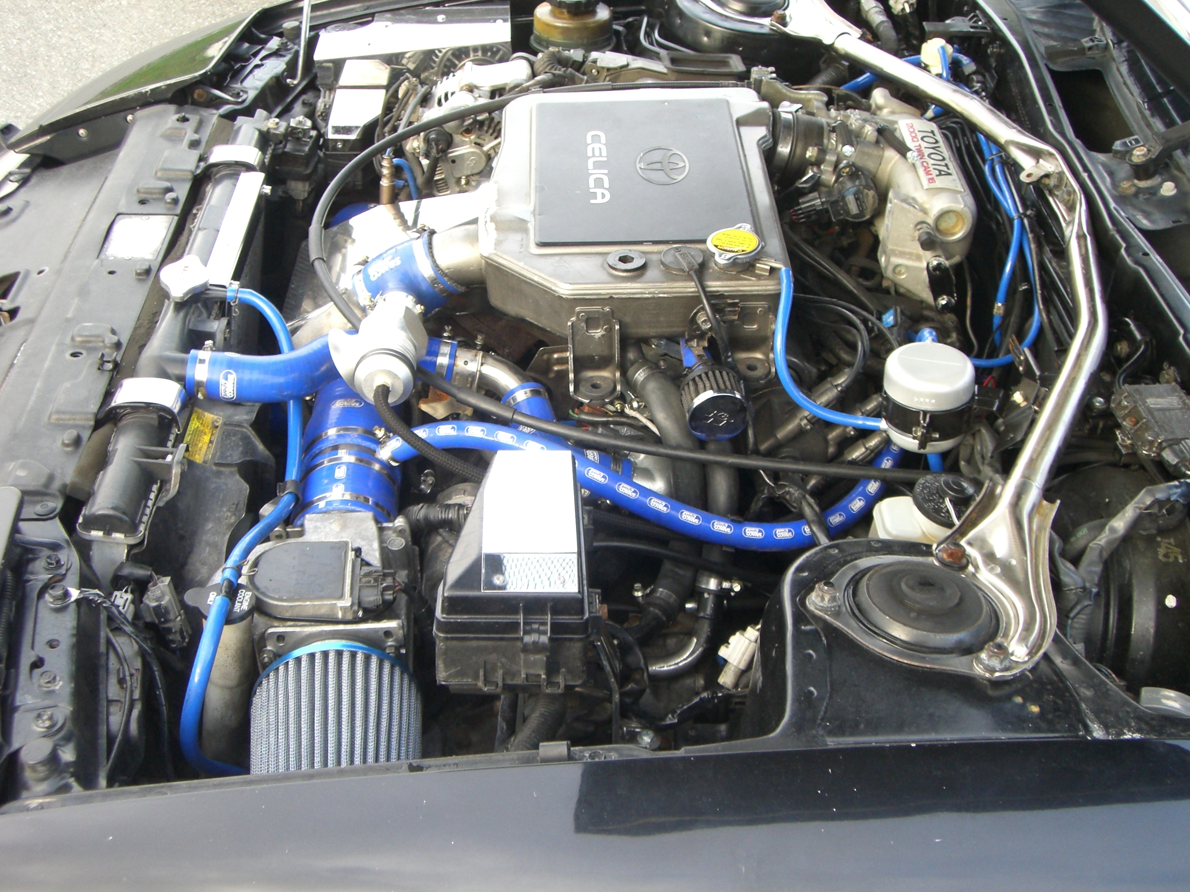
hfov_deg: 40.4
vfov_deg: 30.9
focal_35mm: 47
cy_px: 446
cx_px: 595
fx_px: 1616
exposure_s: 1/60
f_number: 3
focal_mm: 7.6
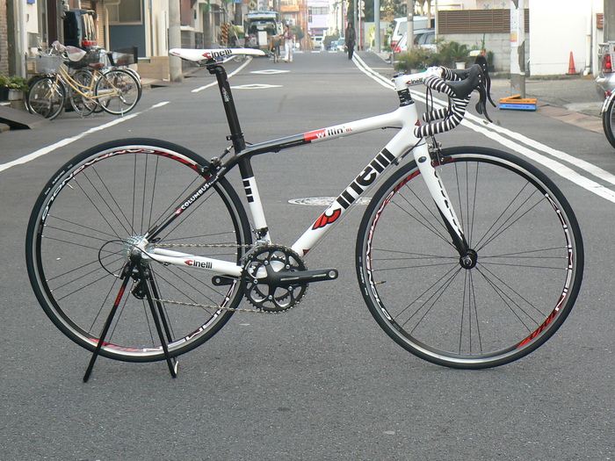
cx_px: 308
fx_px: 1865
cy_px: 230
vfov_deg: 14.1
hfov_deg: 18.7
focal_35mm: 105
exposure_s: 1/160
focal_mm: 14.3
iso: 100
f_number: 3.2
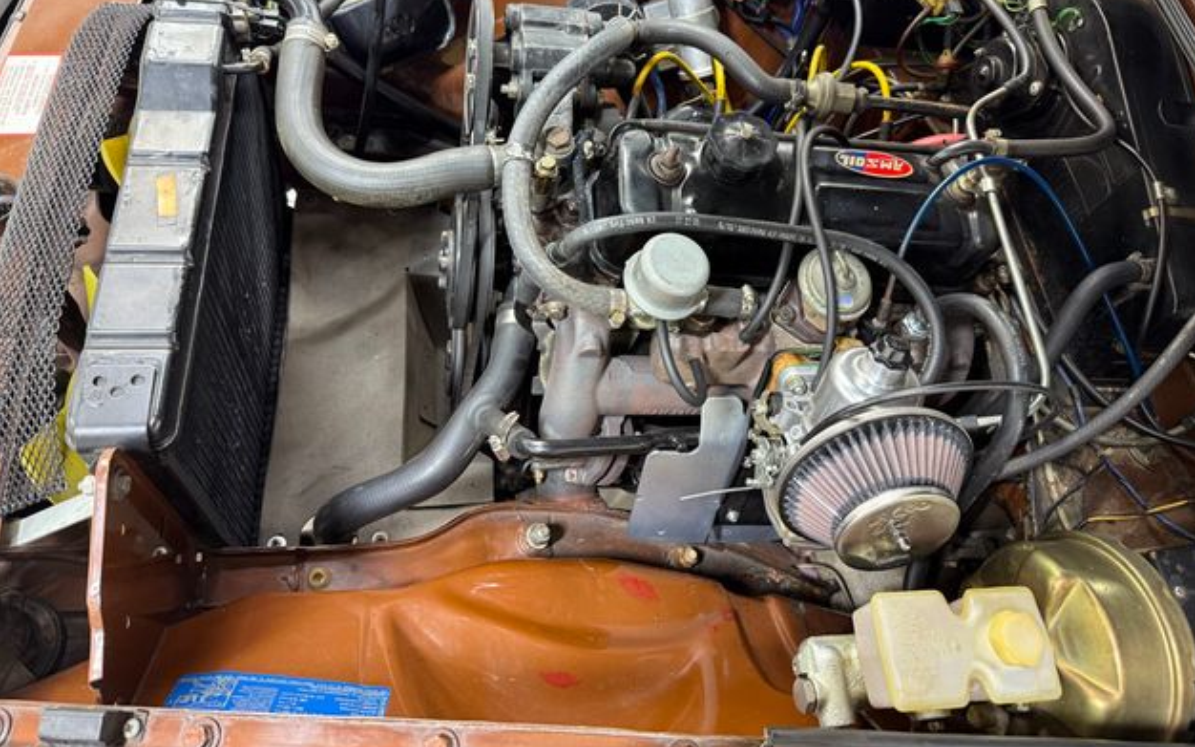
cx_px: 607
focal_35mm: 26
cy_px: 292
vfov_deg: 47.3
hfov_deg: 70.4
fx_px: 847
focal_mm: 6.76
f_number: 1.78
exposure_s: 1/60
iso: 200
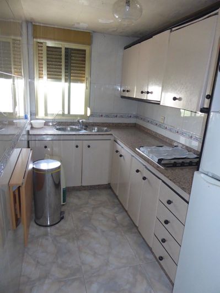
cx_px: 110
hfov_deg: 54.9
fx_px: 212
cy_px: 146
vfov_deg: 69.4
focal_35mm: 25
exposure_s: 1/60
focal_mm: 4.3
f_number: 3.3
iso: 800
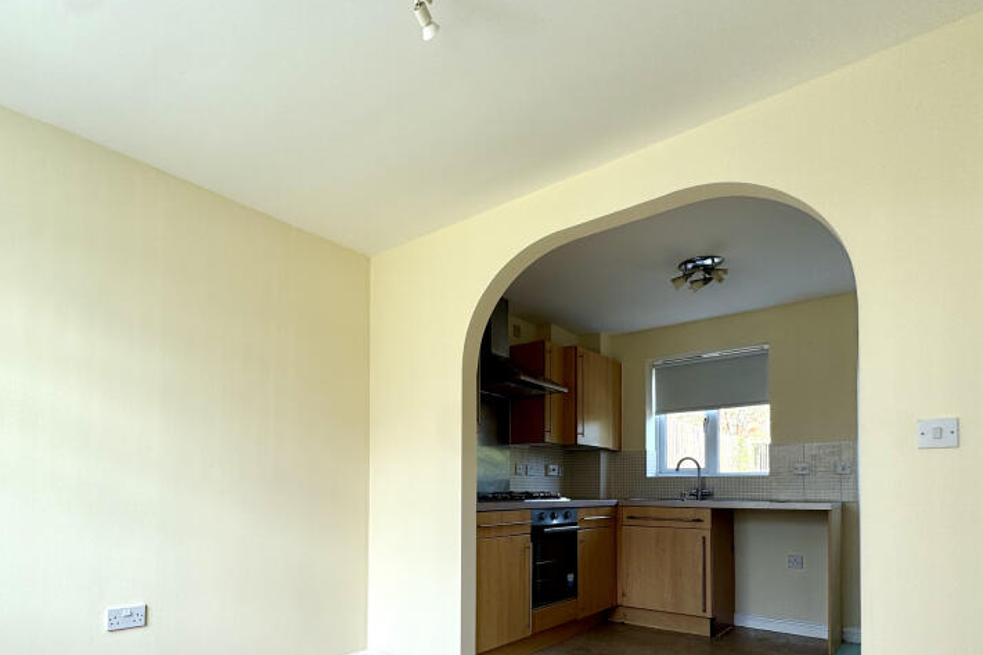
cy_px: 479
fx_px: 573
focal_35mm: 21
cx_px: 397
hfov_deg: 80.3
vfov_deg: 56.9
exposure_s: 1/99
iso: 50
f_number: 2.2
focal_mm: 2.22
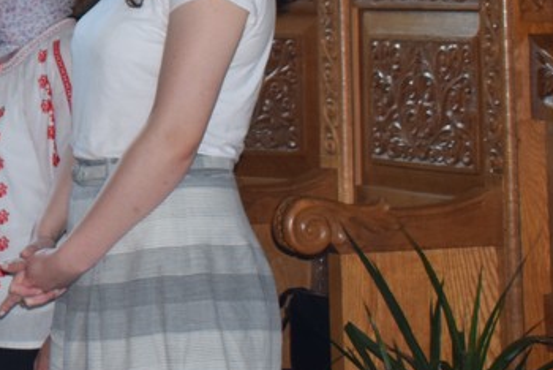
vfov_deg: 7.4
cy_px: -36
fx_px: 2844
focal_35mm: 185
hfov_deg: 10.7
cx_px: -294
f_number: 5
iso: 800
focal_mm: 36
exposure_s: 1/100
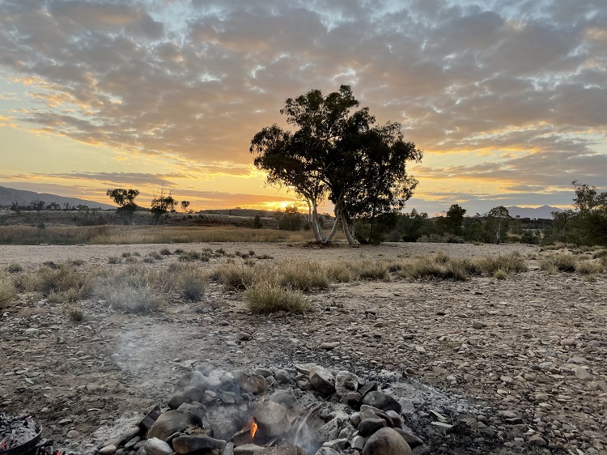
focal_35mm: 26
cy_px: 228
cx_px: 304
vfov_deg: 53.0
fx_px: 456
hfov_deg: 67.3
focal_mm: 4.2
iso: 32
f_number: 1.6
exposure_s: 1/368
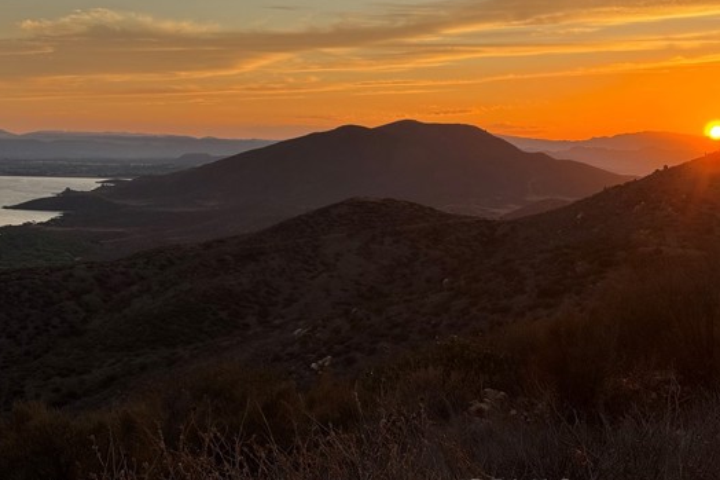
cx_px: 350
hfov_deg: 32.9
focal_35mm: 61
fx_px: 1220
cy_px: 182
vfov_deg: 22.2
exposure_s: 1/1458
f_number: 1.78
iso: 64
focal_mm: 6.76
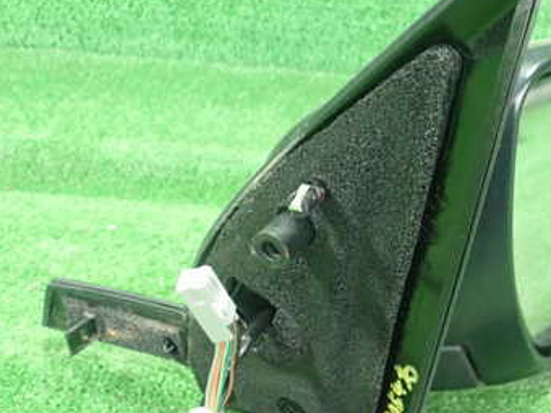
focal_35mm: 53
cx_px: 431
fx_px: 844
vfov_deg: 27.5
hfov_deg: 35.2
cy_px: 227
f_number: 2.3
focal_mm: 5.5
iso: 800
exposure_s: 1/80
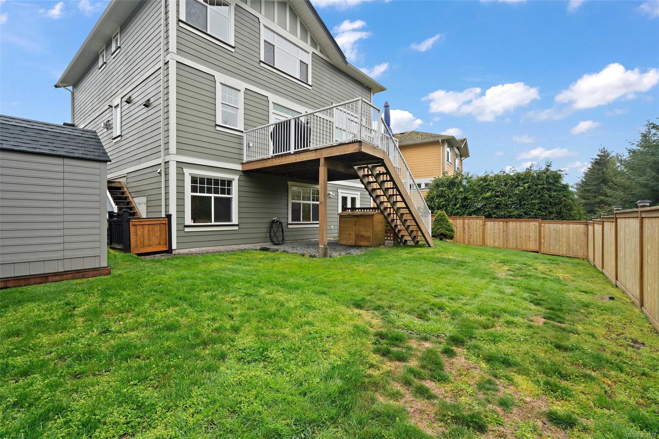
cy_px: 220
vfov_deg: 73.7
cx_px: 330
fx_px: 293
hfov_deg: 96.7
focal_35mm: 16
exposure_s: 1/8
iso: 320
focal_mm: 16
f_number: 10
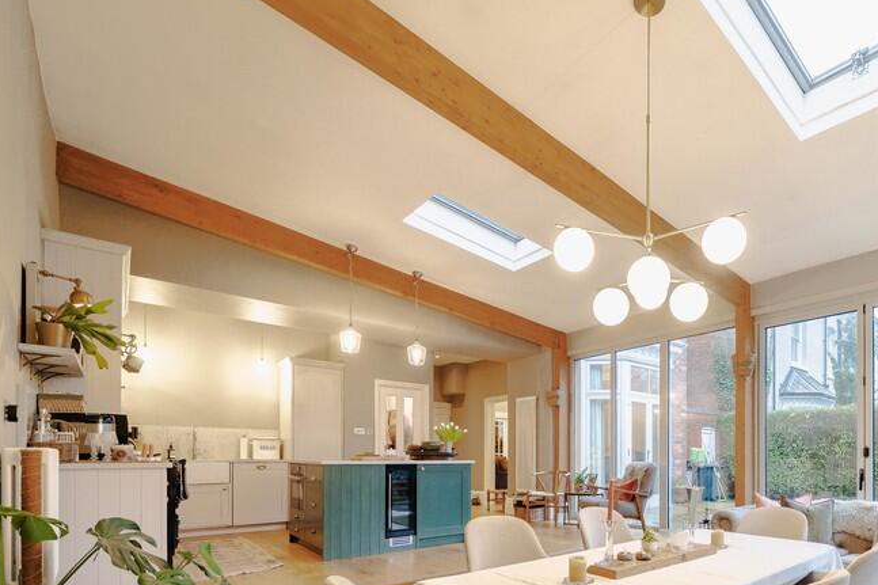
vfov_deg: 60.3
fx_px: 463
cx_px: 577
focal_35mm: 19
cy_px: 453
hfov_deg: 84.3
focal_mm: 12
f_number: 4
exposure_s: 1/20
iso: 500
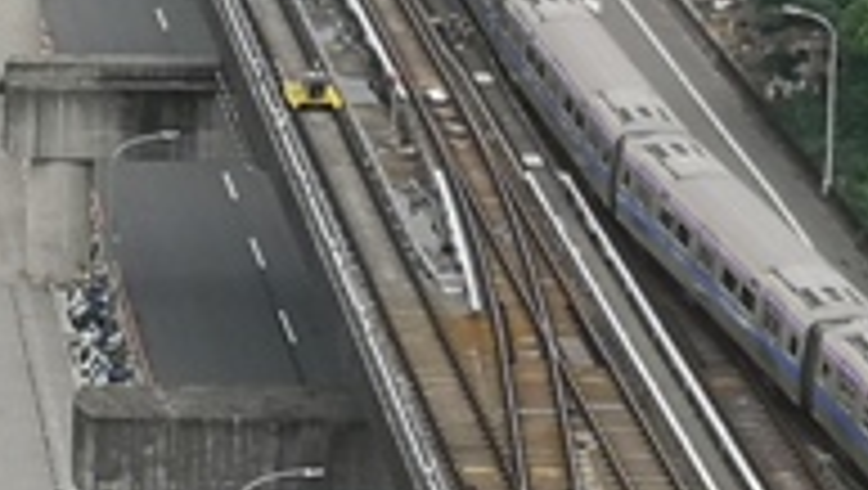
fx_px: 5091
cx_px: -279
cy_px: -414
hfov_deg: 9.6
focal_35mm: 221
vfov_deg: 5.4
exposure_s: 1/296
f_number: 1.8
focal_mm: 3.95
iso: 50
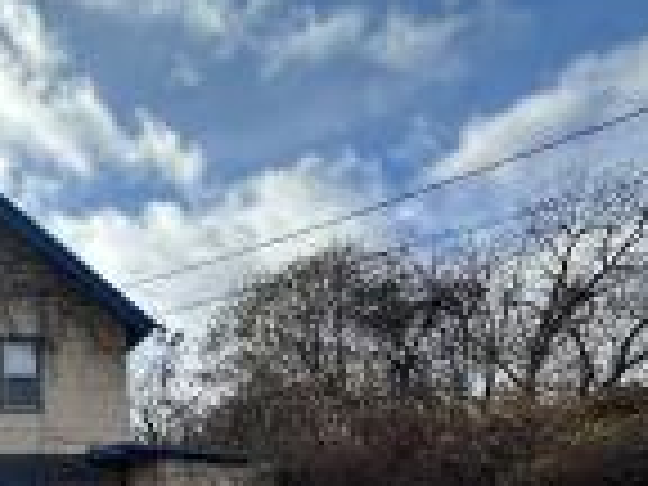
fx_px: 730
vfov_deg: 32.1
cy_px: 544
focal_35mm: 39
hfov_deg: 41.3
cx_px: -9
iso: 40
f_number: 2.2
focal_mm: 2.22
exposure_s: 1/796
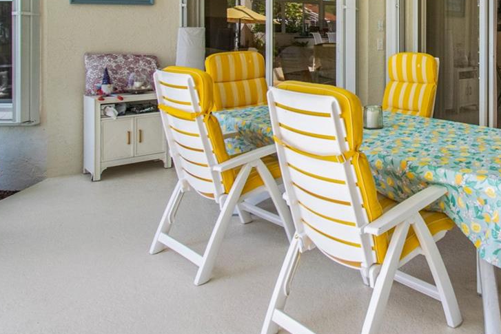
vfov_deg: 38.3
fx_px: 459
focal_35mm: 33
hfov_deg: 52.9
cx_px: 411
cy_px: 60
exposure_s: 1/200
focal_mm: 10
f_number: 10
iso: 400
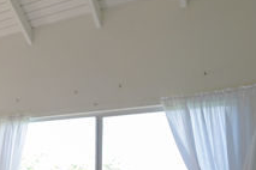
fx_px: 377
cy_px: 177
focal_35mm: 53
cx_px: -160
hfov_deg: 24.8
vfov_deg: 24.2
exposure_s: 1/60
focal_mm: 16
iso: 200
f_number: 4
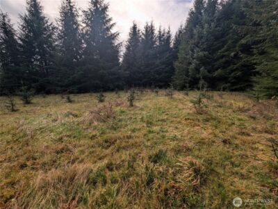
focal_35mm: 12
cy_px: 104
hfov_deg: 110.5
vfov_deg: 94.6
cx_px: 139
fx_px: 96
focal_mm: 2.23
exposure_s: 1/706
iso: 27
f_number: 1.95
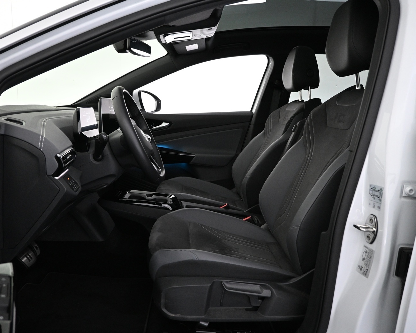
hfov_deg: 62.0
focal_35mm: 28
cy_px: 170
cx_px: 183
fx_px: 345
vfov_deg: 51.5
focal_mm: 16
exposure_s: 1/50
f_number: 3.5
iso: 1600
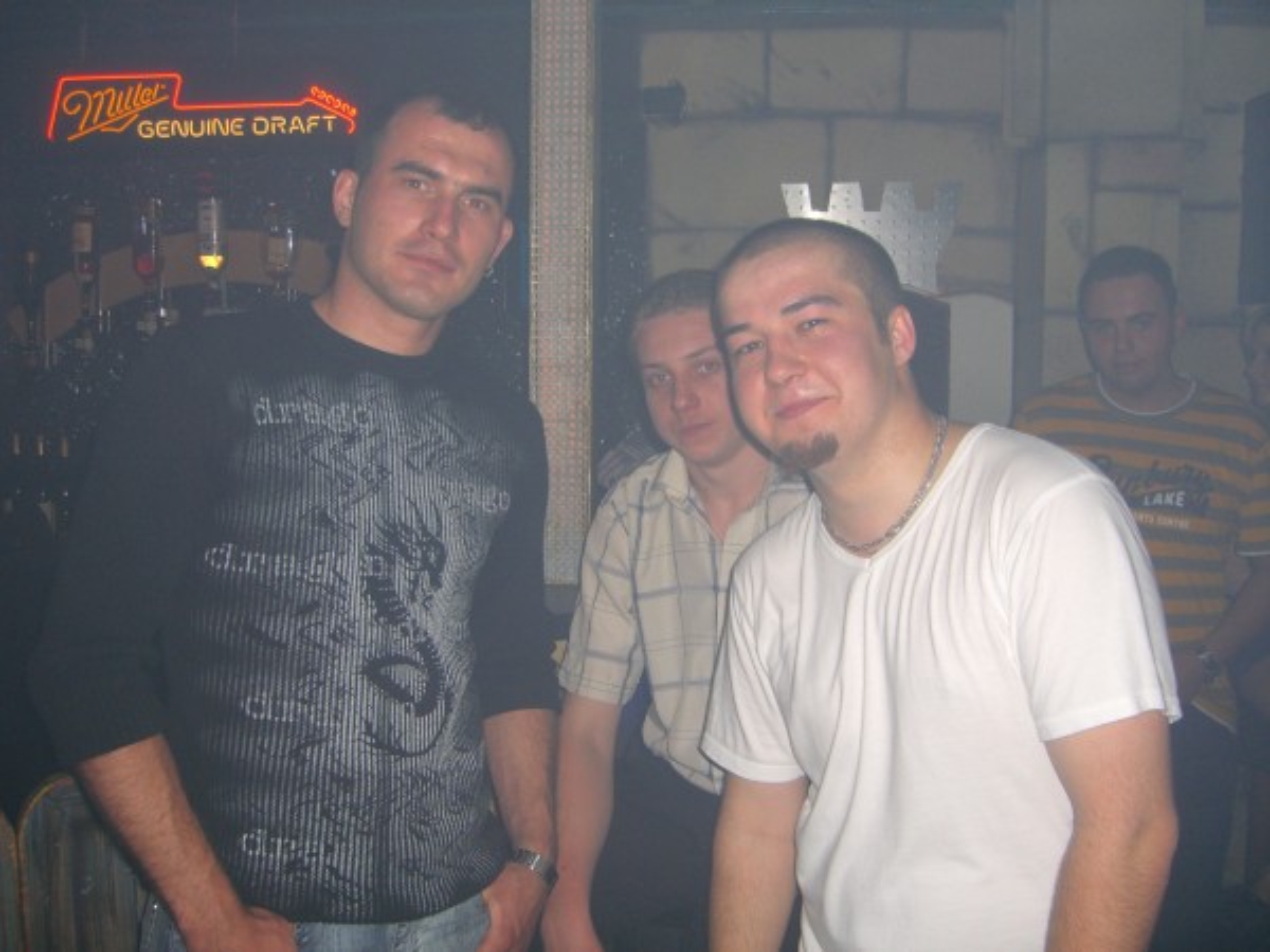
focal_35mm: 38
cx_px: 635
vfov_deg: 37.7
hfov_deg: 49.0
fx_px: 1394
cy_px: 476
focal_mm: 7.9
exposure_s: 1/60
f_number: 2.8
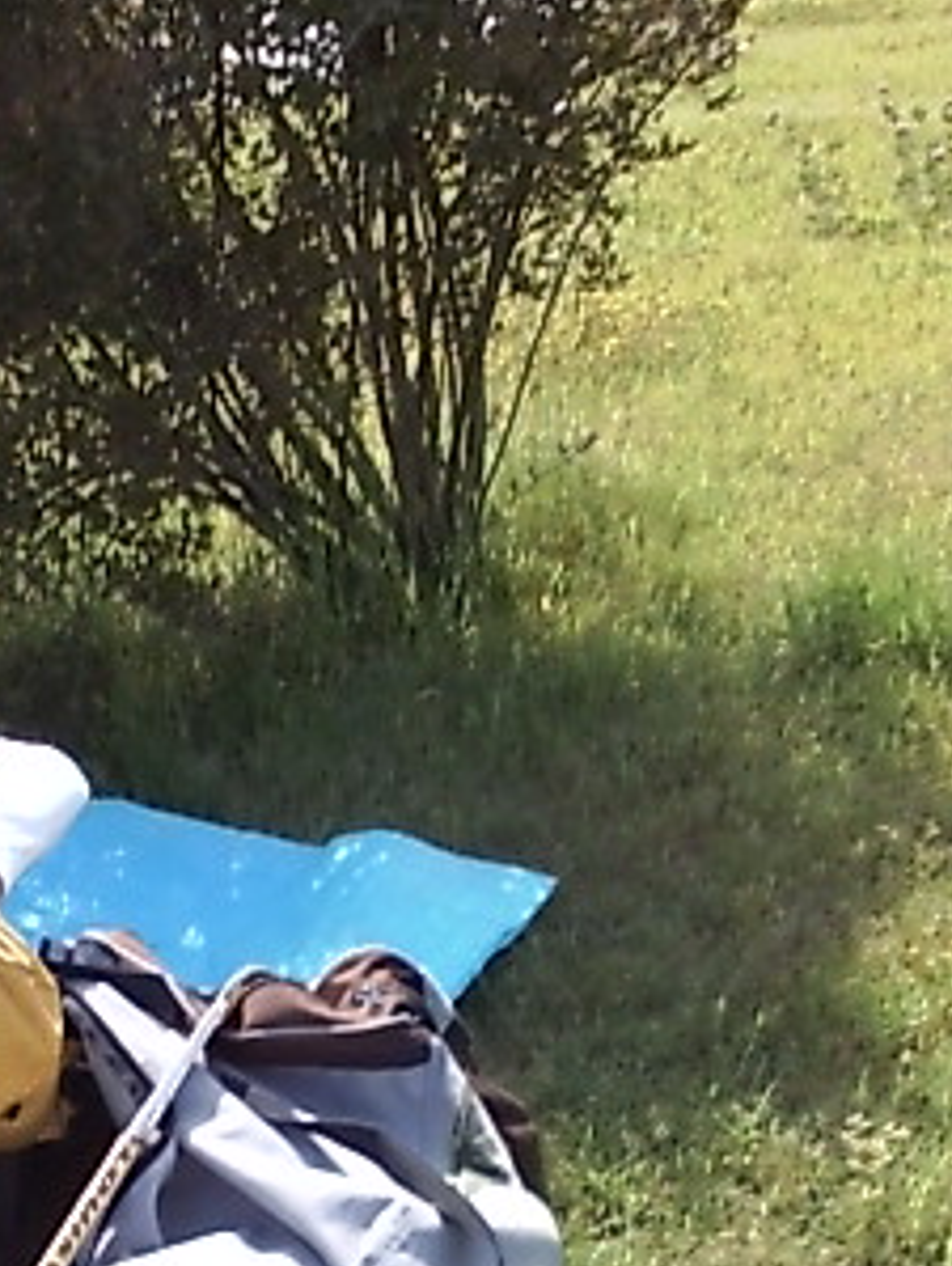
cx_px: 279
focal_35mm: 62
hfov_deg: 23.5
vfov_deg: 29.5
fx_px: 2269
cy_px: 1211
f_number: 3.5
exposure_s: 1/323
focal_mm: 3.73
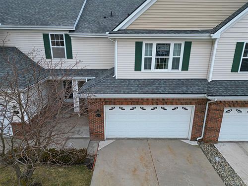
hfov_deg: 71.6
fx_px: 172
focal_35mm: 24
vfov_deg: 56.8
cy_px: 93
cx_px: 124
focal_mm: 6.7
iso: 110
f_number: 1.7
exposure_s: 1/250
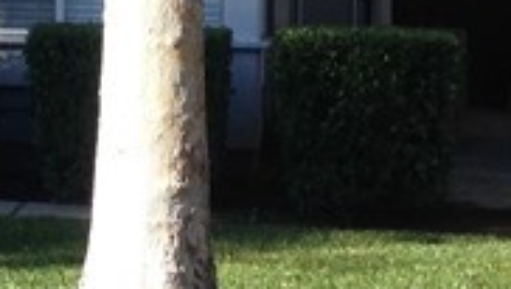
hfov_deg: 10.4
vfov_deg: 6.0
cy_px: -174
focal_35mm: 202
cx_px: -129
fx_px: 2741
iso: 50
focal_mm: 4.12
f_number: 2.4
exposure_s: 1/653
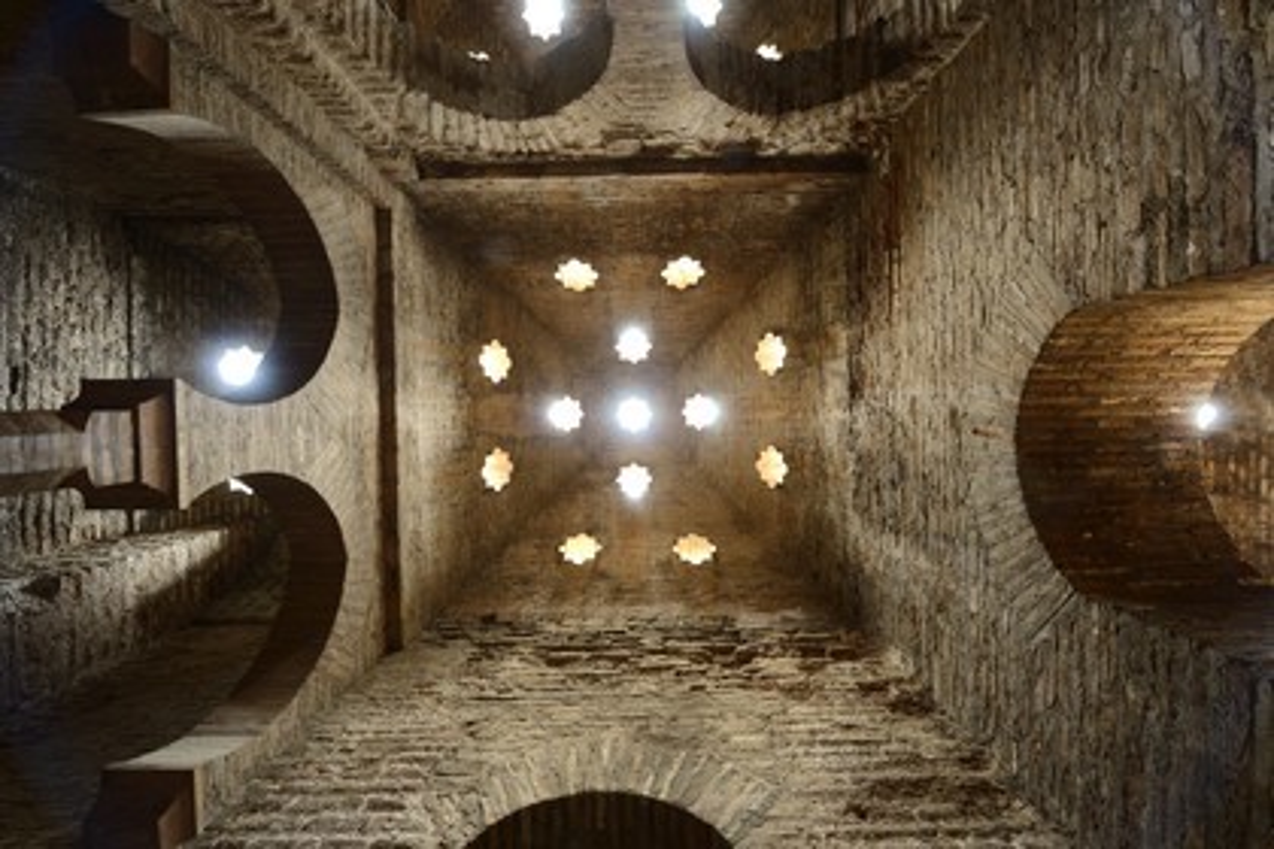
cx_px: 637
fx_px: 495
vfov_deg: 81.2
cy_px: 424
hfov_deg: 104.3
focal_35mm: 14
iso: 400
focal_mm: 14
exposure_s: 4
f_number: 9
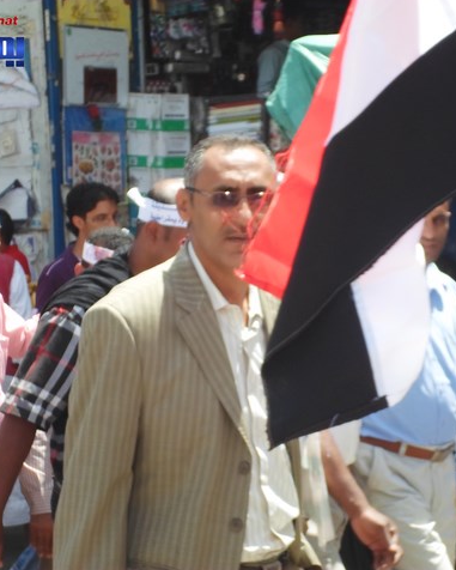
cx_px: 309
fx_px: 2766
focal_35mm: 164
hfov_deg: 9.4
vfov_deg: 11.8
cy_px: 284
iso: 80
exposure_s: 1/125
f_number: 6.3
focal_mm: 22.5
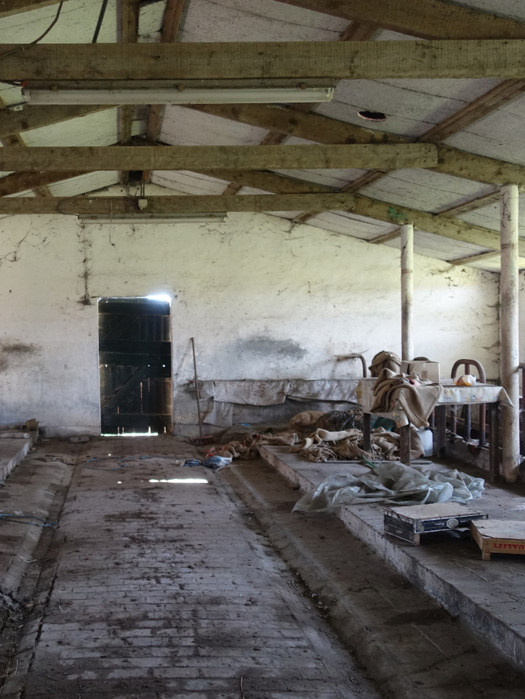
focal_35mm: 35
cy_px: 352
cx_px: 133
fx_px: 707
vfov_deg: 52.6
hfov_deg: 39.6
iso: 400
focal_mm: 8.8
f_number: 1.8
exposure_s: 1/30
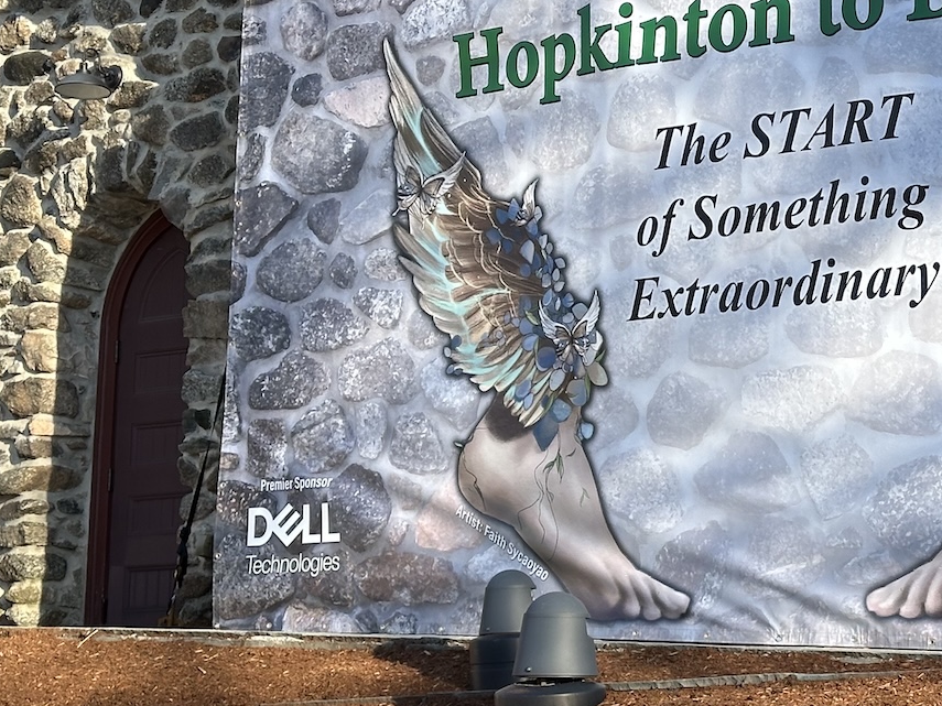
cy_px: 341
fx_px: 2639
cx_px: 907
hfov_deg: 19.7
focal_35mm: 97
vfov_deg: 15.2
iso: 64
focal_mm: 6.86
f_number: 1.78
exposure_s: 1/1497
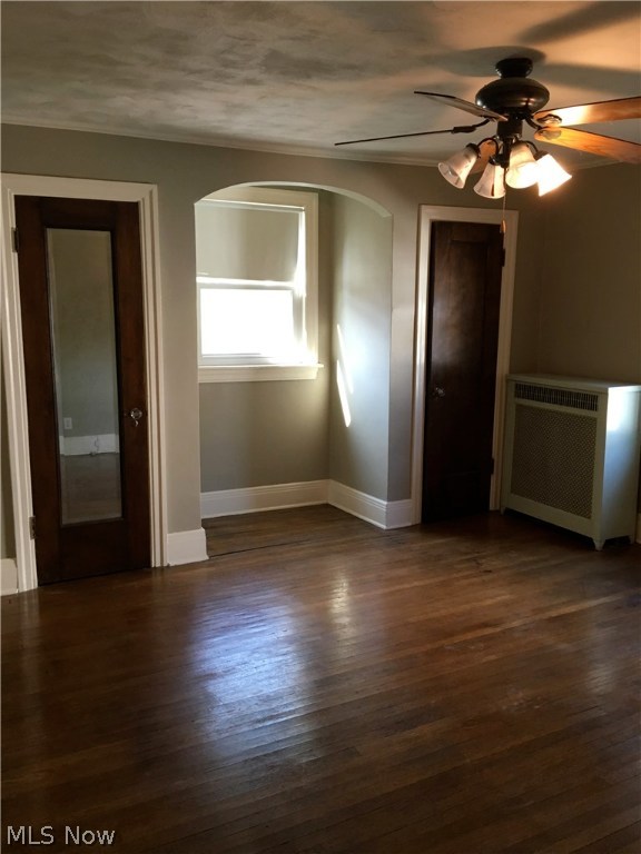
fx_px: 716
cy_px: 427
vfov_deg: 61.7
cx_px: 320
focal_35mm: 29
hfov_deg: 48.2
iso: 100
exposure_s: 1/30
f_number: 2.2
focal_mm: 4.15
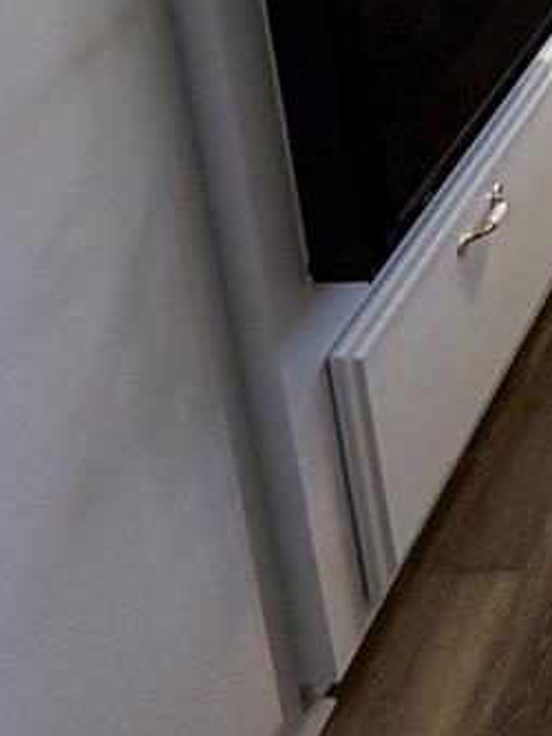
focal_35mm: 63
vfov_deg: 23.7
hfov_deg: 17.0
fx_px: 1339
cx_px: 1116
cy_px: -396
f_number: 2.2
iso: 80
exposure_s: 1/30
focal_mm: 2.22
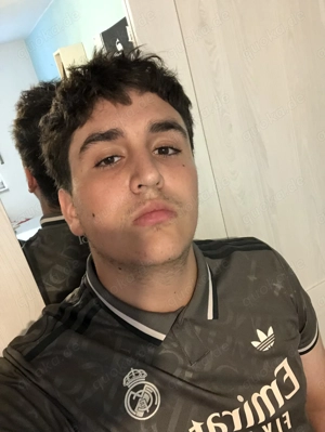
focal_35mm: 32
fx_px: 400
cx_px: 162
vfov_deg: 56.8
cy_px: 216
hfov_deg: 44.2
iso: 500
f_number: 2.2
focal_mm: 2.87
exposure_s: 1/25
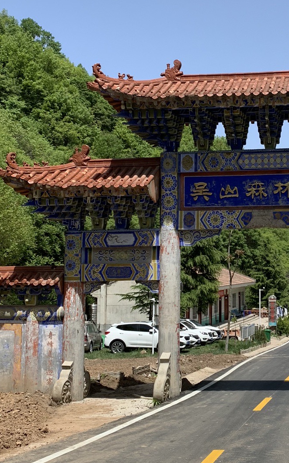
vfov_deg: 40.2
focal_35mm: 50
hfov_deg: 25.1
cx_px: 255
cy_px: 197
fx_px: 630
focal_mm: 4.25
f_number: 1.8
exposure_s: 1/1880
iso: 25
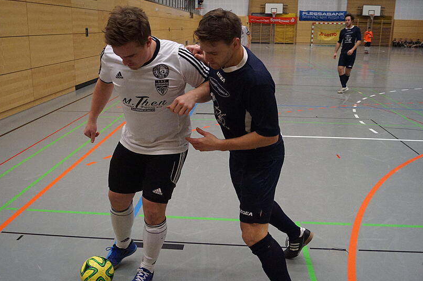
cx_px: 208
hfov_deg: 53.2
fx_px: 423
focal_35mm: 36
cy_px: 147
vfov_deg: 36.8
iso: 3200
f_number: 3.5
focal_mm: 18
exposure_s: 1/500
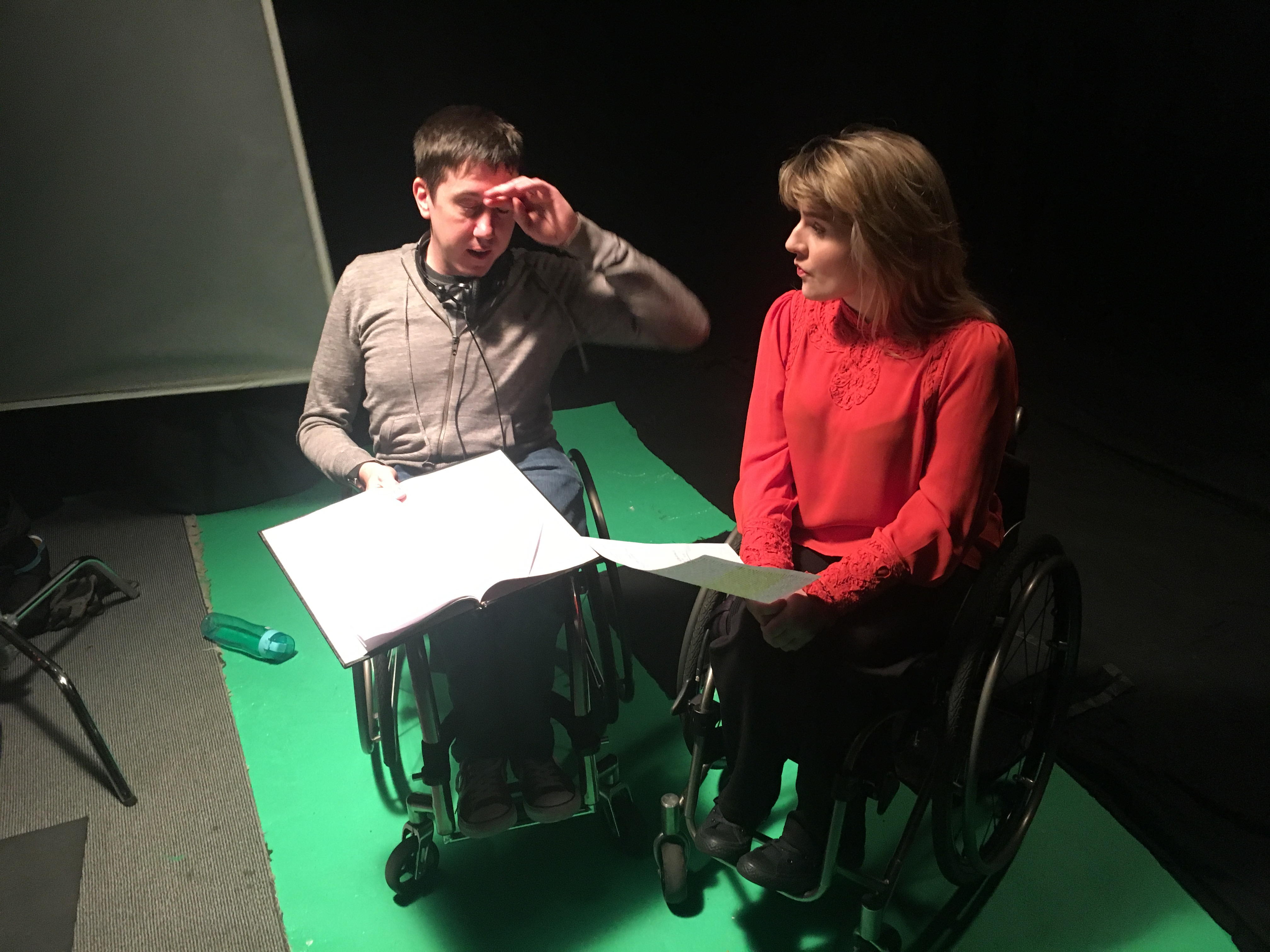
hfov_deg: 61.7
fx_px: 1064
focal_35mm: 29
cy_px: 476
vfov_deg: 48.2
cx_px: 635
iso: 200
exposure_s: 1/17
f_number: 2.2
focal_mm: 4.15
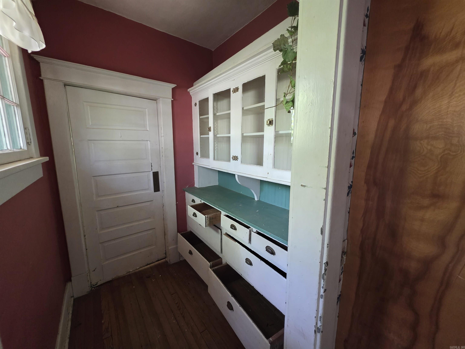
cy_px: 174
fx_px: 175
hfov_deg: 106.2
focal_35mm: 13
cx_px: 232
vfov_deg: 89.9
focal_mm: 2.2
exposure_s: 1/60
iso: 500
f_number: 1.9
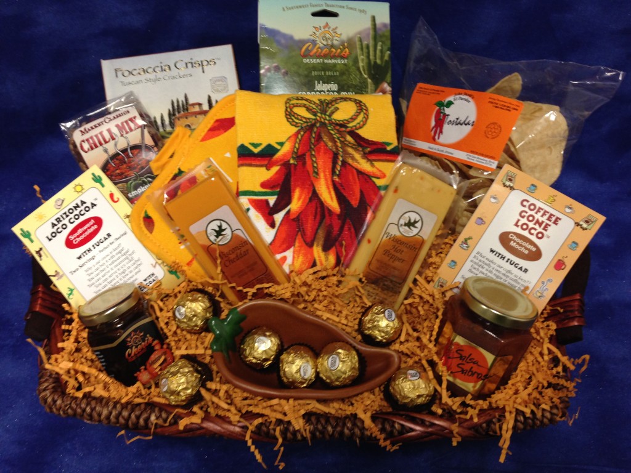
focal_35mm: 33
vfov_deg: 42.9
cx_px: 316
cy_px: 236
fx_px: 602
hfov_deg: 55.4
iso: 125
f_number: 2.4
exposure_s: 1/20
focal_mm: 4.12
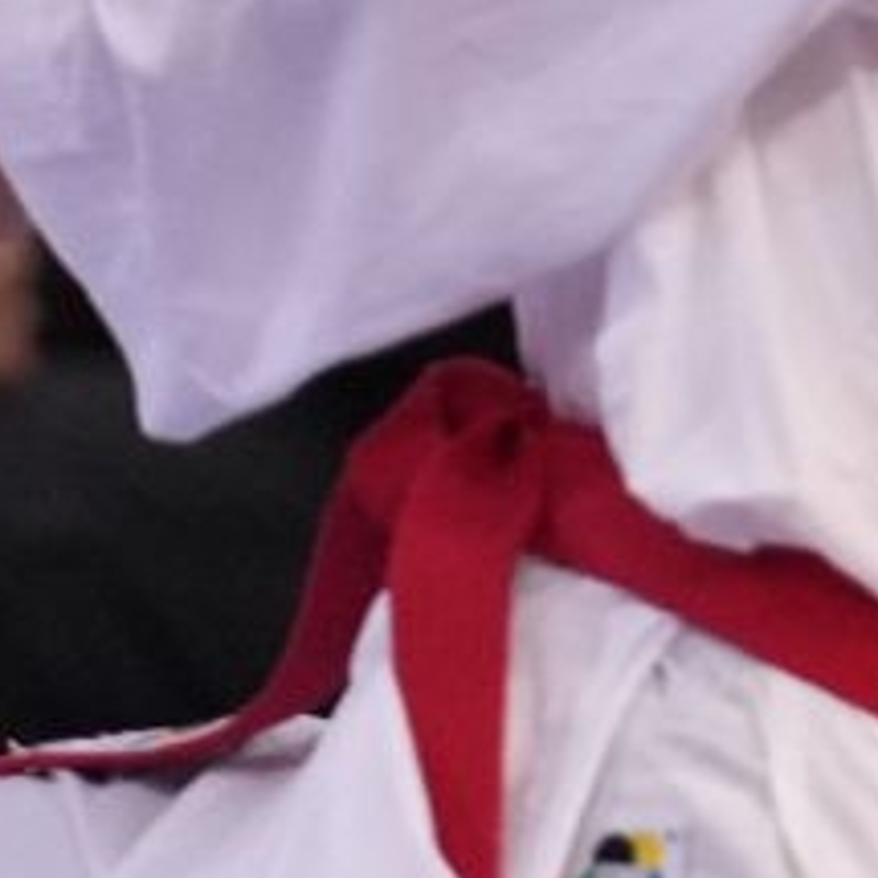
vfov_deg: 0.8
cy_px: -751
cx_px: -874
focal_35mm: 2135
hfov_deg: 0.8
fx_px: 61266
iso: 2000
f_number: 2.8
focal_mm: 200
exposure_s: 1/1000
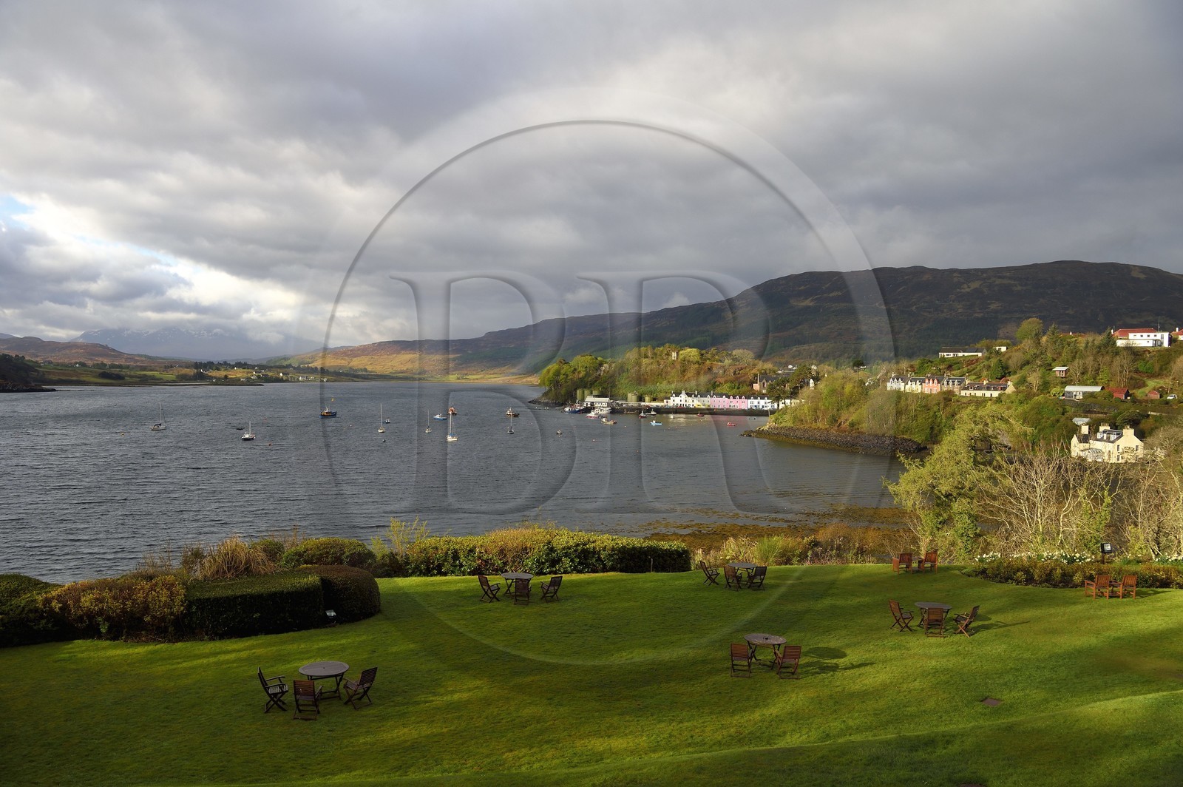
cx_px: 592
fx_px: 952
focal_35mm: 29
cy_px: 394
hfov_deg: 63.7
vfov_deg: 44.9
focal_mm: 29
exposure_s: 1/250
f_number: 10
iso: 200
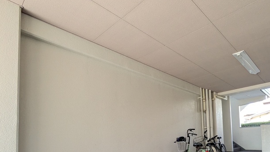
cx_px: 174
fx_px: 172
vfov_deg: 44.7
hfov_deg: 74.6
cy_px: 127
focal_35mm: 24
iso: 89
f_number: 2.2
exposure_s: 1/120
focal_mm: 1.83
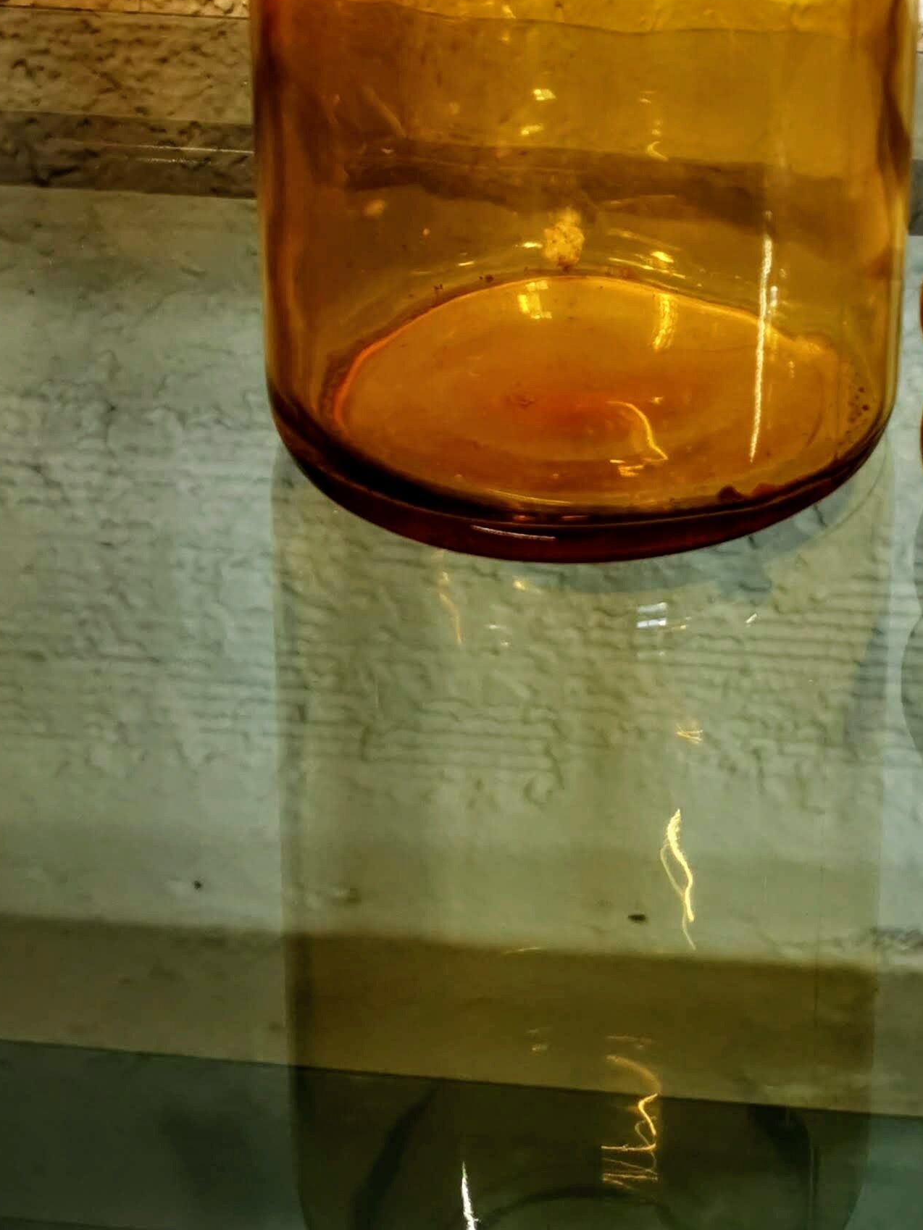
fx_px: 2061
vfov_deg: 30.4
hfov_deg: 24.6
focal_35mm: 58
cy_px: -57
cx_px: 796
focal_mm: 5.56
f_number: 1.6
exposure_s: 1/120
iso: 200
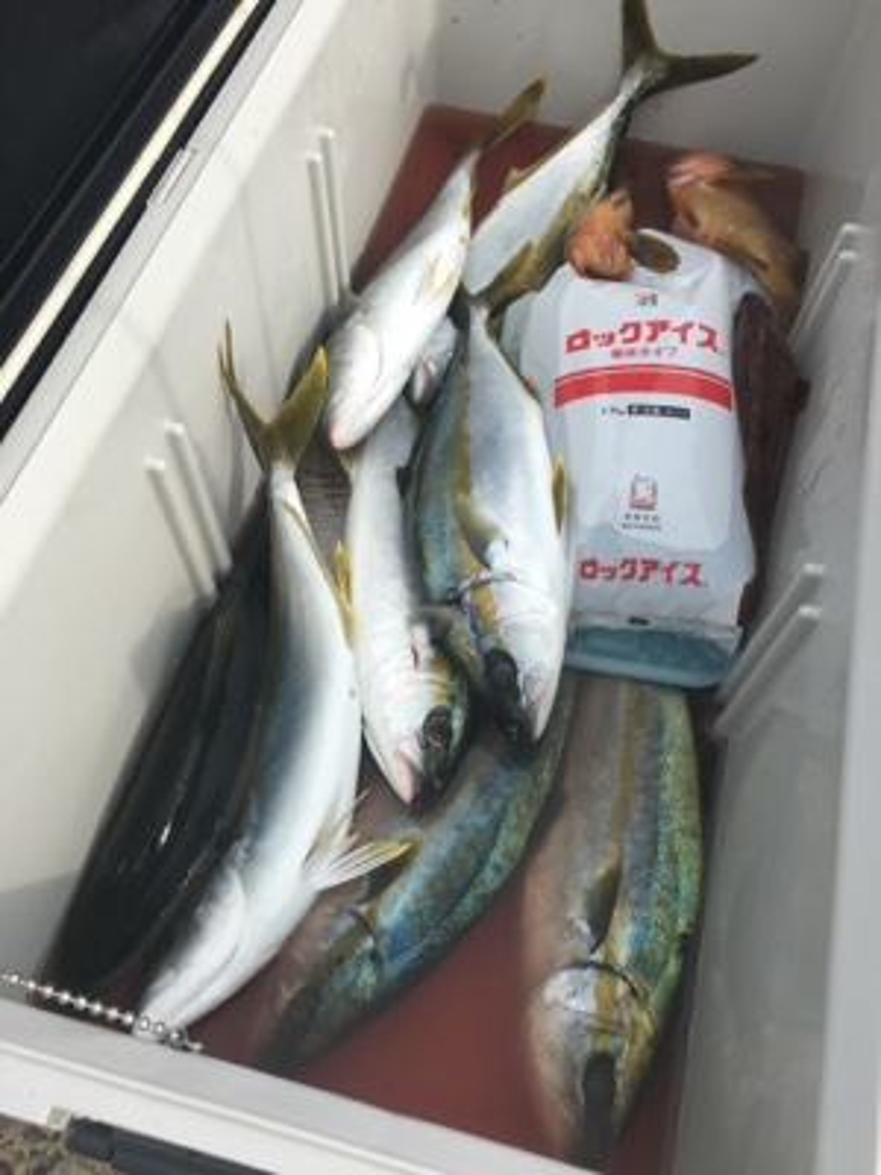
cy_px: 588
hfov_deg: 48.2
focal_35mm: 29
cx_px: 440
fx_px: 984
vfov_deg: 61.7
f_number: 2.2
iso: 25
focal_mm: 4.15
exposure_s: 1/962
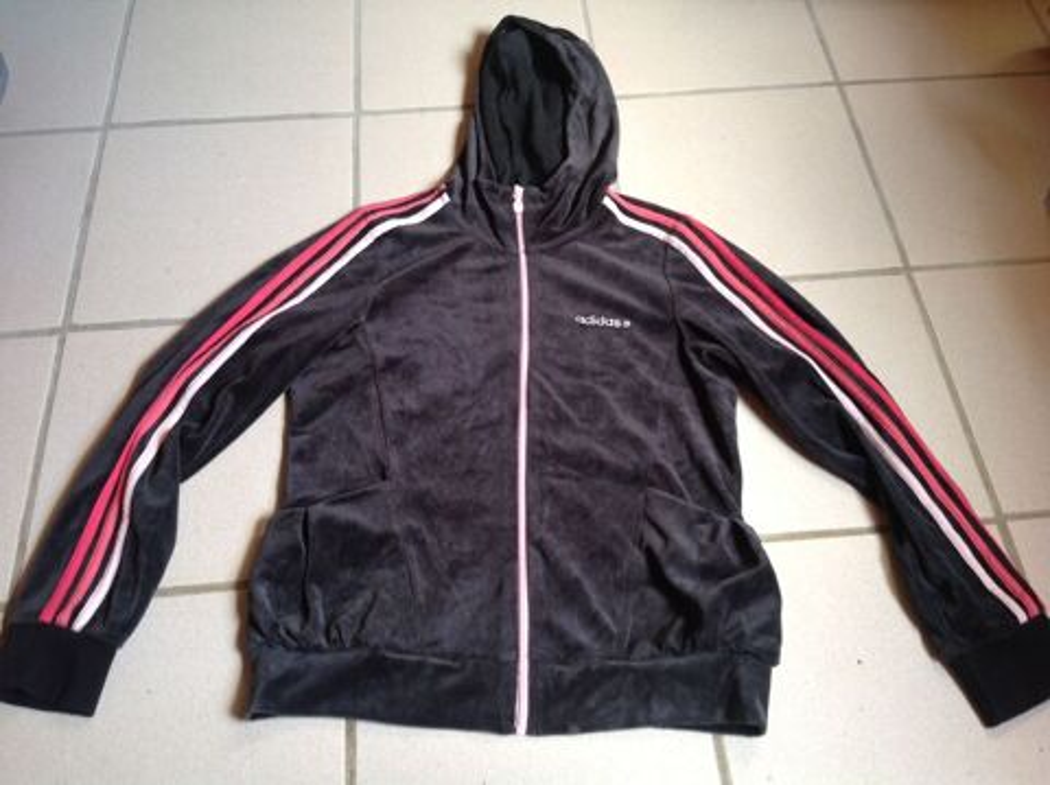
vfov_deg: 40.6
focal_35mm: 35
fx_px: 1061
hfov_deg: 52.7
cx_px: 525
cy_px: 392
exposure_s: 1/15
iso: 80
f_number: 2.4
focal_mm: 4.28
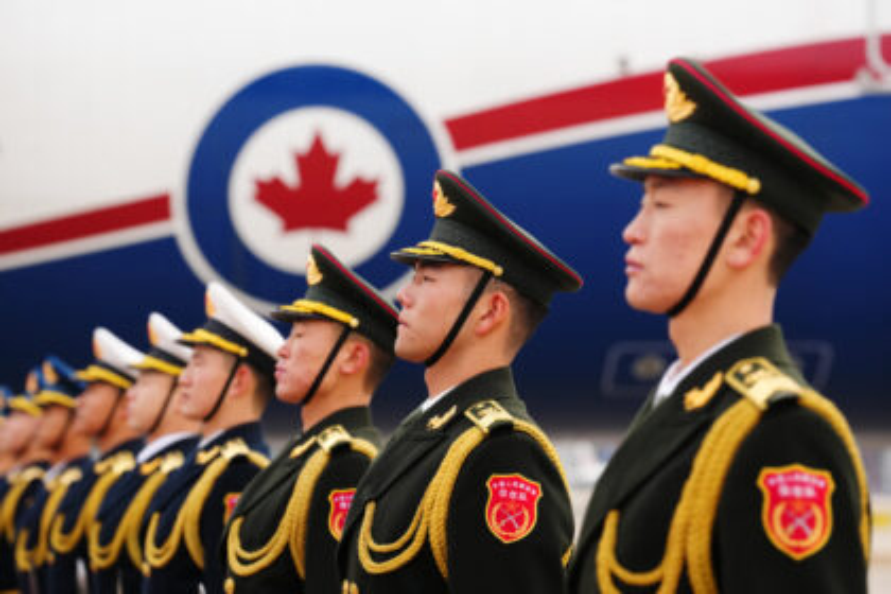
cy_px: 297
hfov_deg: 12.2
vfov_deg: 8.2
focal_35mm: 168
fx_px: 4158
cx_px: 446
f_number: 5.6
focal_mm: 168
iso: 800
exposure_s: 1/400
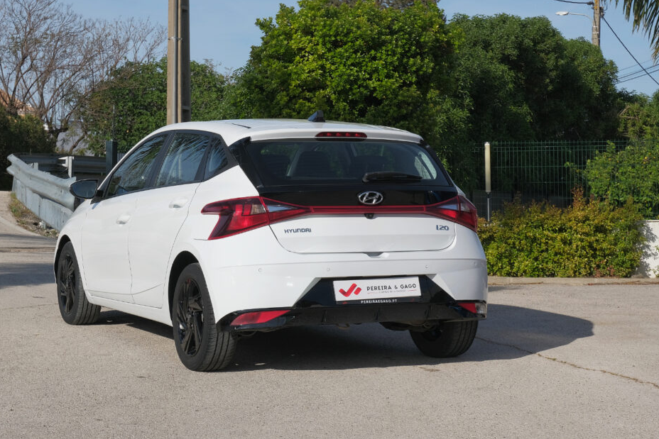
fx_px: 1373
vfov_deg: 18.2
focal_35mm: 75
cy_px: 229
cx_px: 299
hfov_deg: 27.0
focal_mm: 45
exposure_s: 1/400
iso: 160
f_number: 9
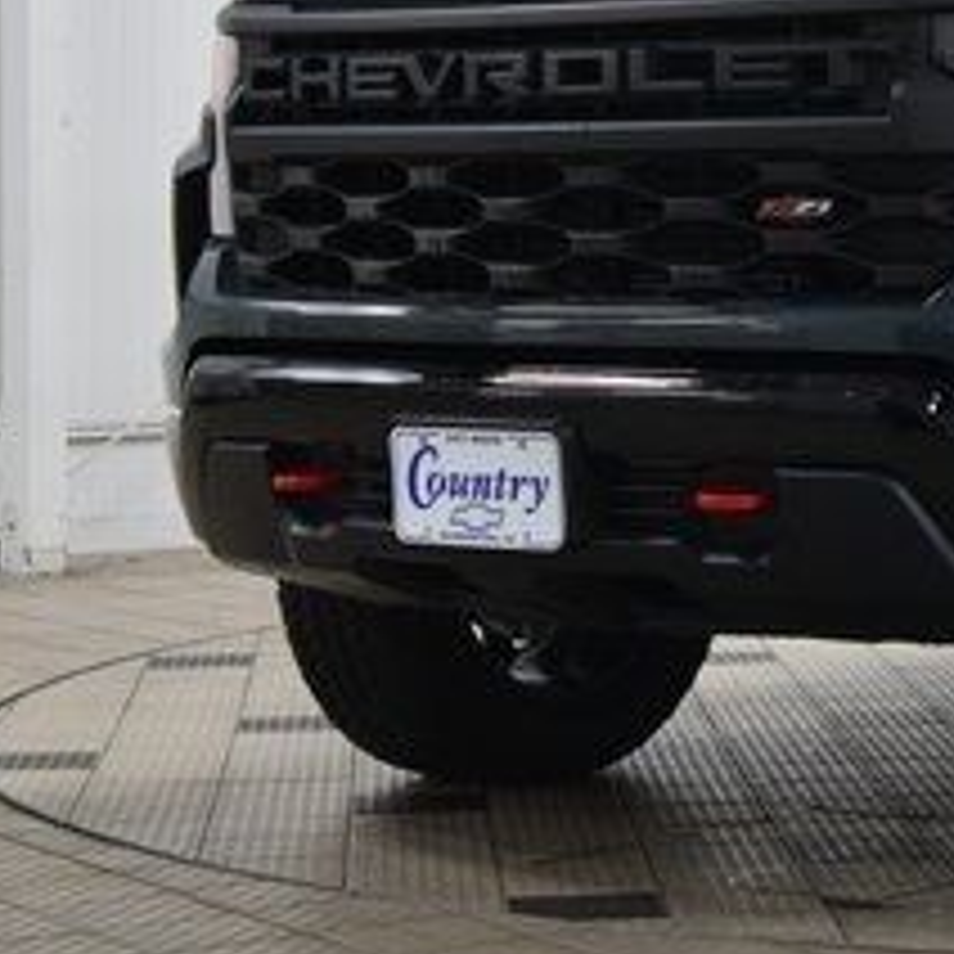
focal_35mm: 131
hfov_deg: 12.8
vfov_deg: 13.2
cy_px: 146
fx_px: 4085
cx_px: 1350
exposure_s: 1/60
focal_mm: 34
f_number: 5.6
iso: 1600
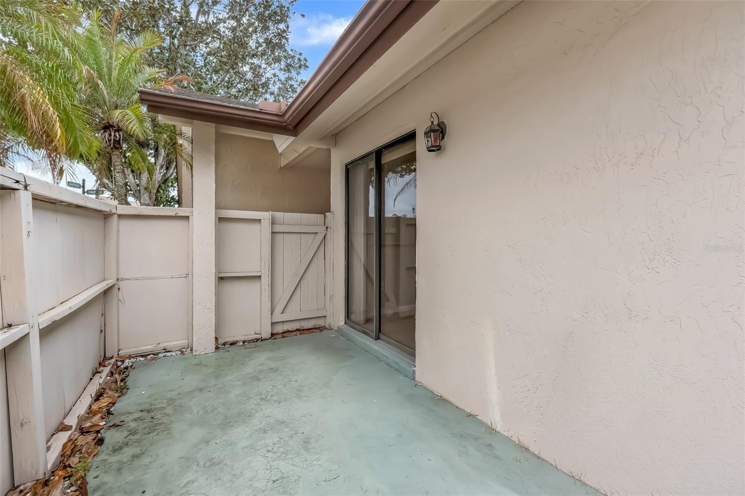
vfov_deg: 77.3
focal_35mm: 15
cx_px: 372
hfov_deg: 100.4
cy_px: 248
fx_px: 310
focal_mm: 10
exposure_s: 1/10
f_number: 9
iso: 250
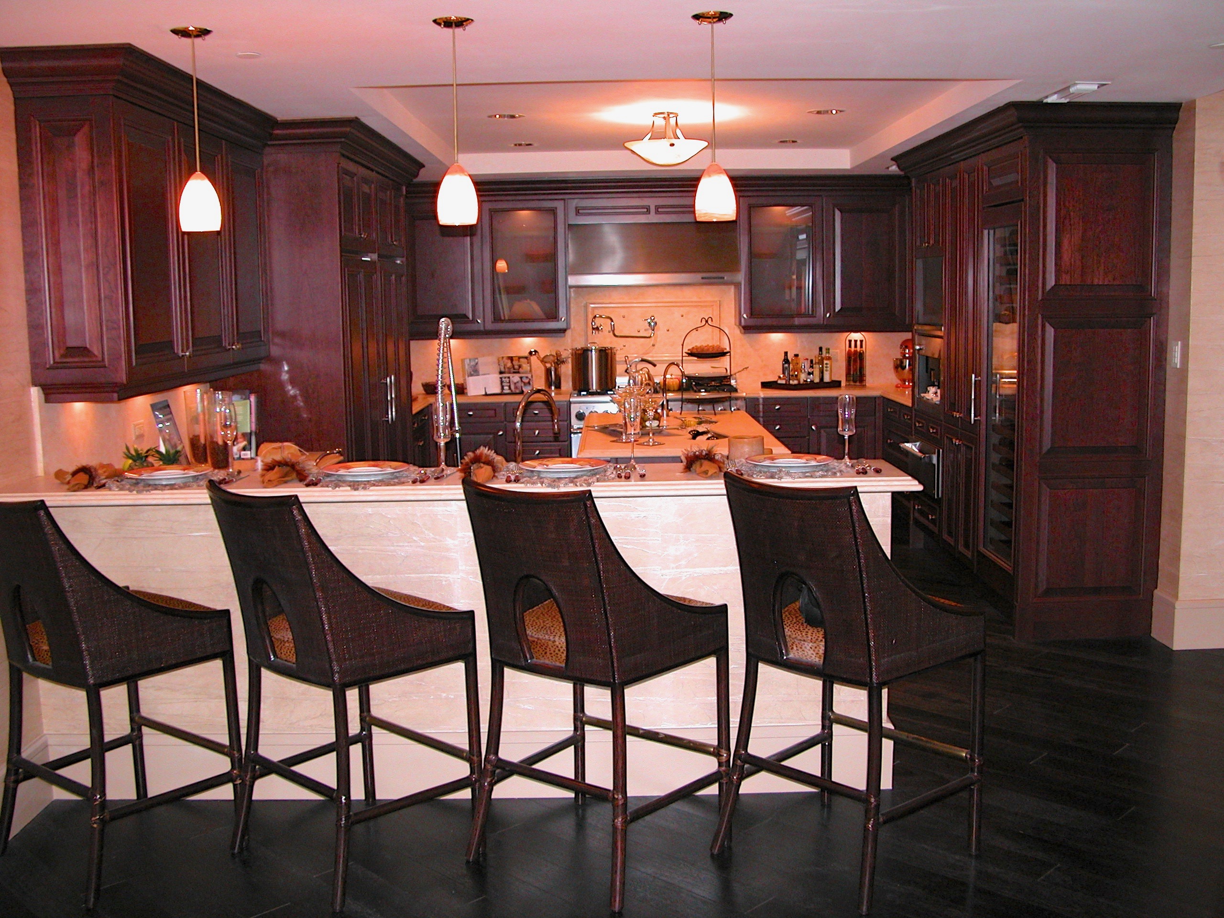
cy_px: 459
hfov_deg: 52.6
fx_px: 1238
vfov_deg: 40.7
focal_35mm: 35
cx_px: 612
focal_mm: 8.9
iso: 200
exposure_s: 1/60
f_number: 2.8
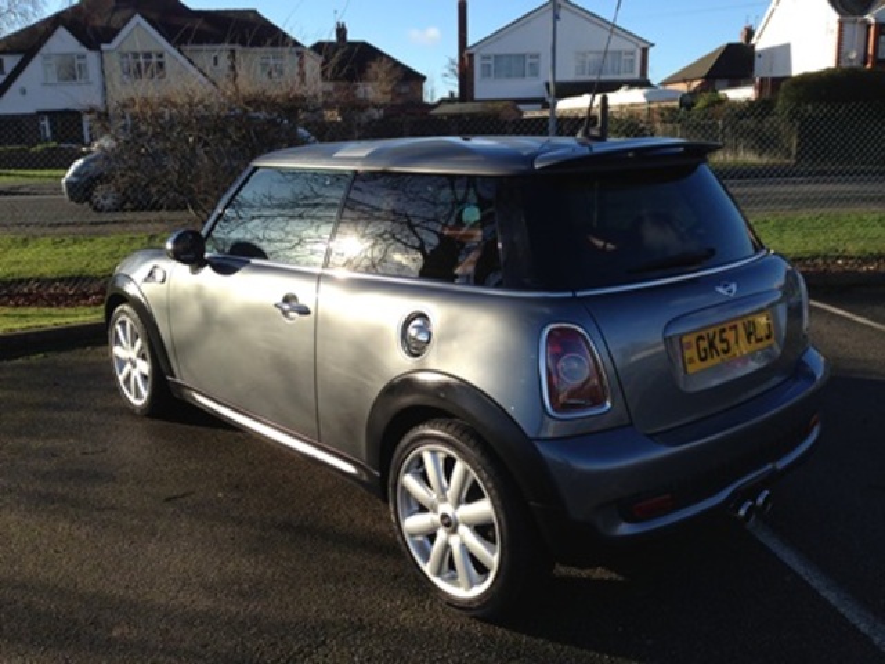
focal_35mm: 33
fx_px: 844
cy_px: 332
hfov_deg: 55.4
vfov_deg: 42.9
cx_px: 442
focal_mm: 4.12
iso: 50
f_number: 2.4
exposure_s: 1/742
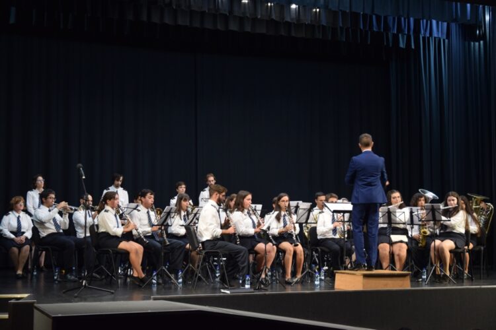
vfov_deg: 23.8
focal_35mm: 57
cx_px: 248
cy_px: 165
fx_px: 785
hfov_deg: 35.1
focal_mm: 38
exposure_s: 1/25
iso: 1250
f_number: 4.5
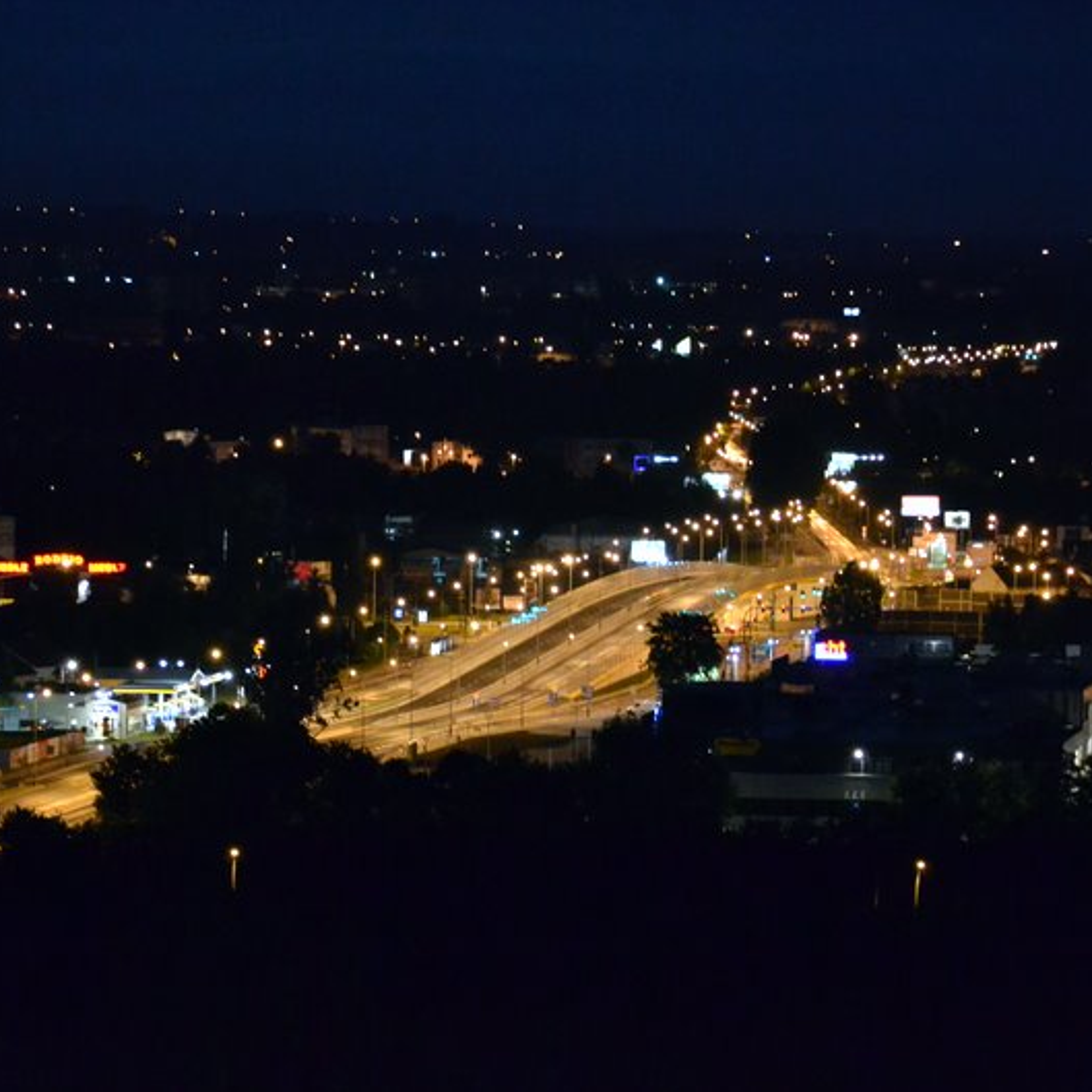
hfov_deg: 8.3
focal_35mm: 212
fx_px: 7566
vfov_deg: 8.3
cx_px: 480
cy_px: 546
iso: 3200
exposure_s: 1/15
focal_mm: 110
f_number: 4.8
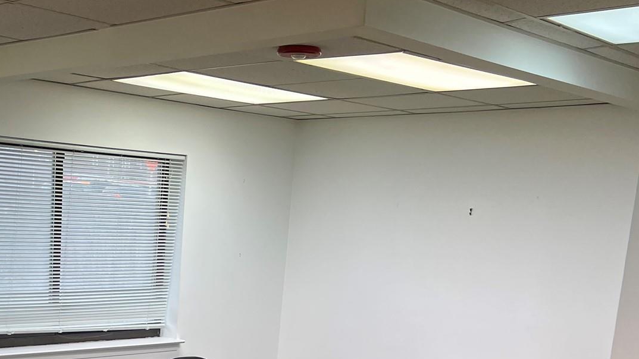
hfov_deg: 37.2
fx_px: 915
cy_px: 386
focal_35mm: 54
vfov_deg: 21.2
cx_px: 129
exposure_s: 1/120
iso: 64
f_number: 1.5
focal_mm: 5.7
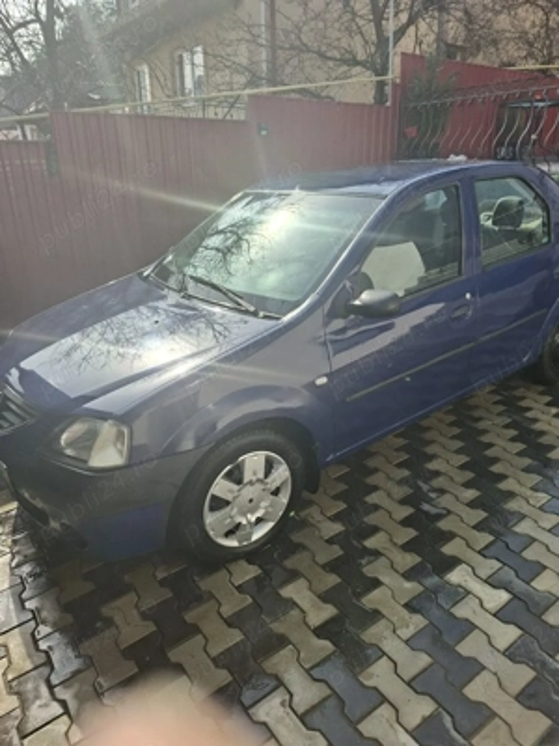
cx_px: 280
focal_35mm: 23
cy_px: 373
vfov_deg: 73.9
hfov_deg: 58.9
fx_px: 495
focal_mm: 5.54
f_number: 1.8
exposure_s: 1/1250
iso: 50
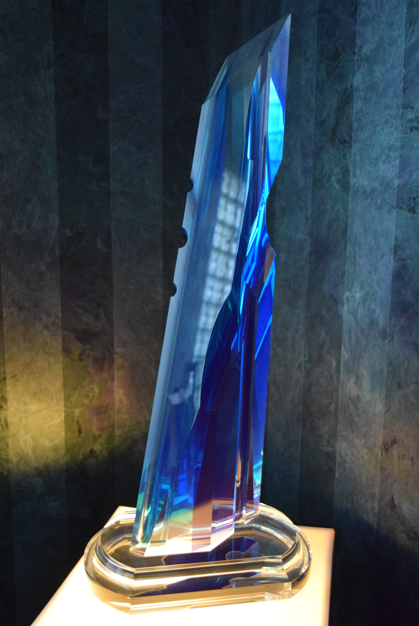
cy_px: 313
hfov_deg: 34.3
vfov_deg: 49.5
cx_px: 210
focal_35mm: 39
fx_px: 680
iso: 6400
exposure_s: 1/60
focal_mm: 26
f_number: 4
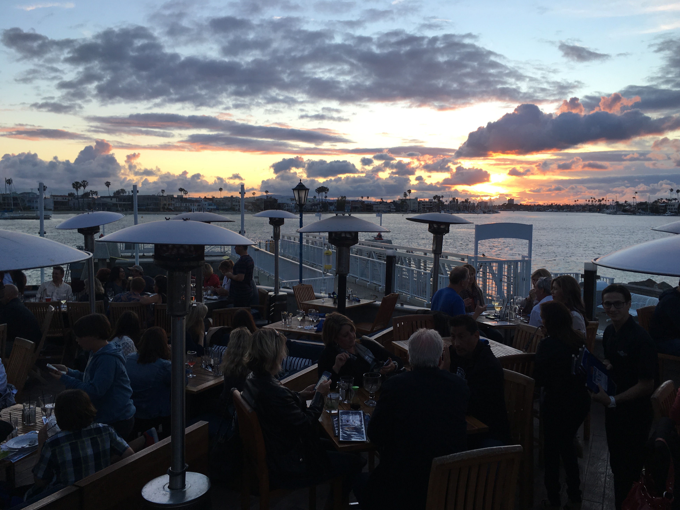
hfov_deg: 60.0
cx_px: 343
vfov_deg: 46.8
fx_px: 589
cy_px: 258
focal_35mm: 30
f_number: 2.2
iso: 25
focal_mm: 4.15
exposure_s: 1/124
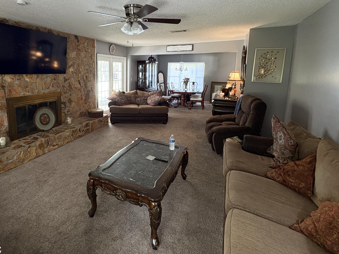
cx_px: 129
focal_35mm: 19
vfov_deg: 67.5
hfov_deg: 83.2
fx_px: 186
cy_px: 93
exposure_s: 1/60
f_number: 2.2
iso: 400
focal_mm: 2.22
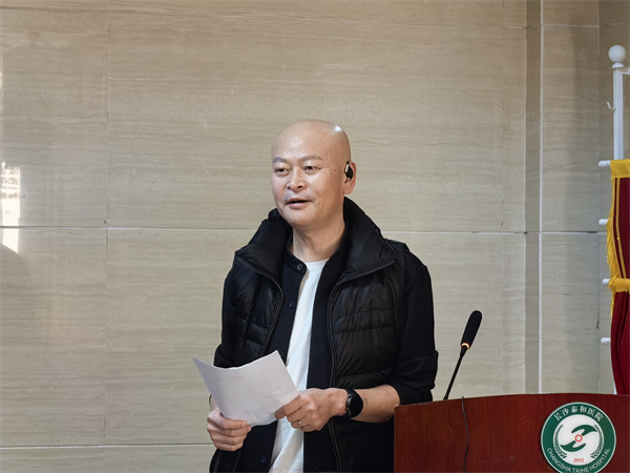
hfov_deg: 12.2
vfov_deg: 9.2
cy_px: 236
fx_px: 2948
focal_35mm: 162
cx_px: 315
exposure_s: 1/60
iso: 200
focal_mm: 14.58
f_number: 2.2
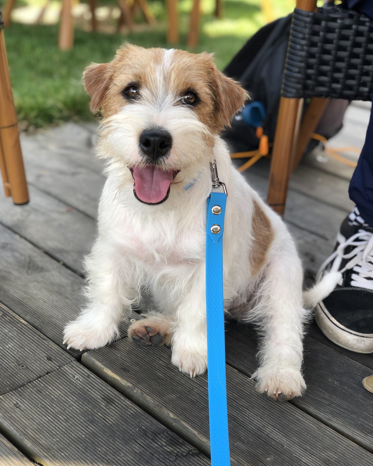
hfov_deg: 27.6
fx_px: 759
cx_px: 185
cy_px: 229
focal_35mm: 55
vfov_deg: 34.1
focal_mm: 6
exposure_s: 1/120
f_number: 2.4
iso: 16
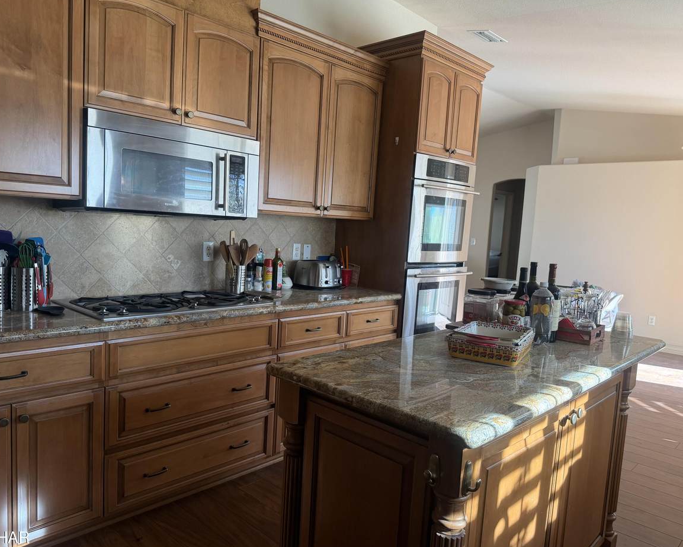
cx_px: 313
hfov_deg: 65.9
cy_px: 279
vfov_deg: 54.9
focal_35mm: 26
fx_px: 526
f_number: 1.78
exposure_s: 1/121
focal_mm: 6.76
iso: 160
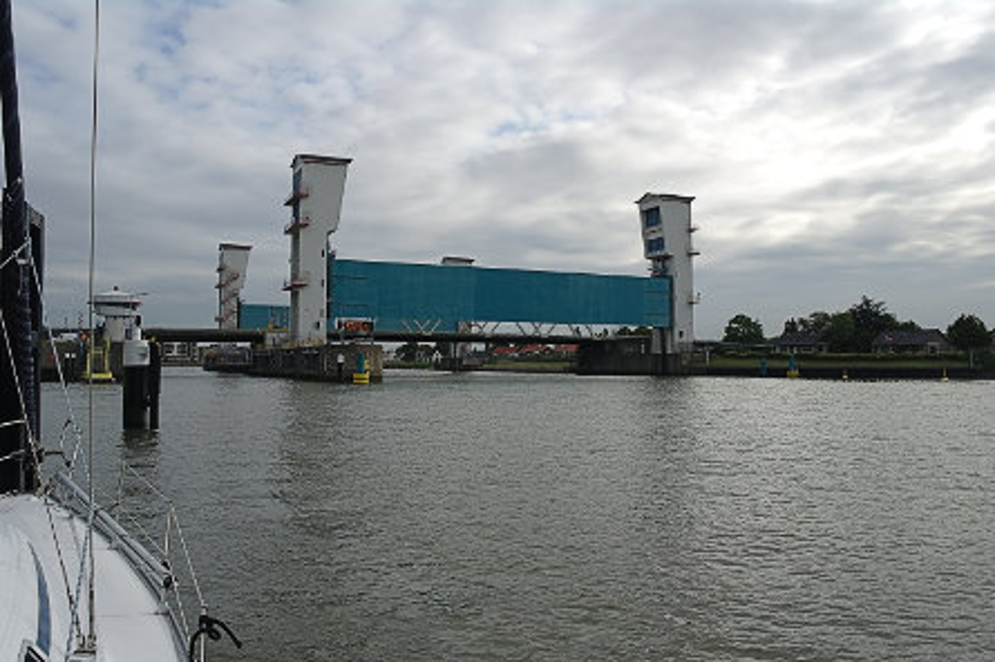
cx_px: 498
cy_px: 331
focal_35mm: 27
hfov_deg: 67.4
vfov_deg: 47.9
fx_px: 746
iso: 100
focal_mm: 18
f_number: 9
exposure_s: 1/180
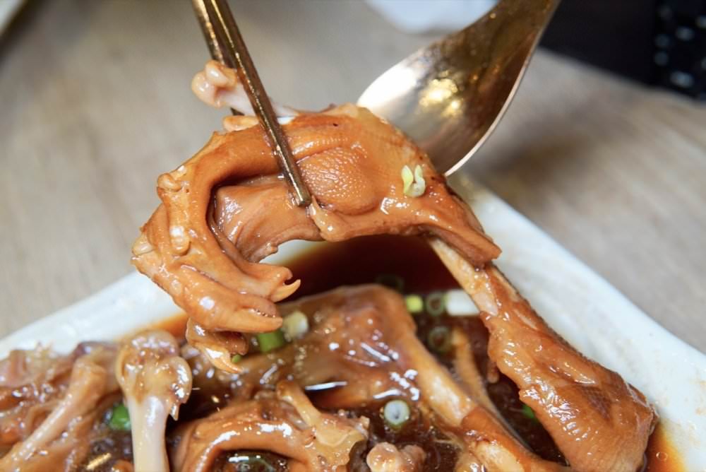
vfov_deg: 29.9
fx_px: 883
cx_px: 353
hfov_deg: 43.6
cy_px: 236
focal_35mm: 45
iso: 320
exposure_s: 1/60
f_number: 4
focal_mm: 30
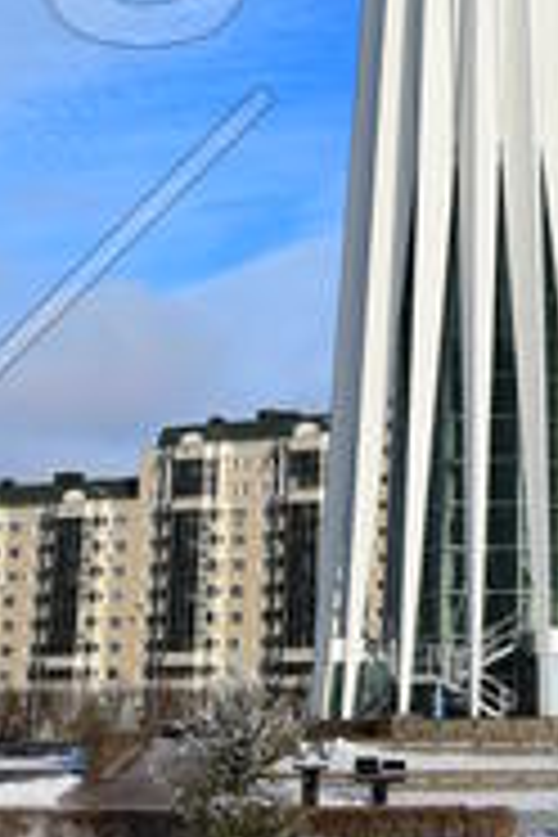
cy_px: -144
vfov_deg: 22.5
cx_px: 502
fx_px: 1953
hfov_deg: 16.1
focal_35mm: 84
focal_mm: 18
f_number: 11
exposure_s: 1/200
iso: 100
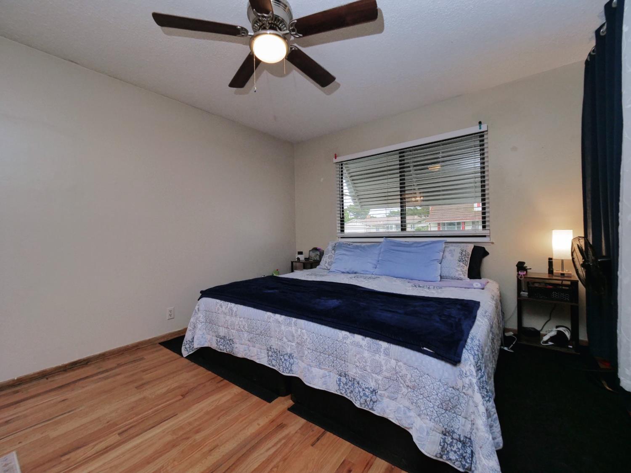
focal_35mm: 14
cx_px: 316
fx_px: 255
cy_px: 236
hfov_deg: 102.1
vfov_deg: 85.7
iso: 800
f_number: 5.6
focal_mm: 7
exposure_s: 1/160
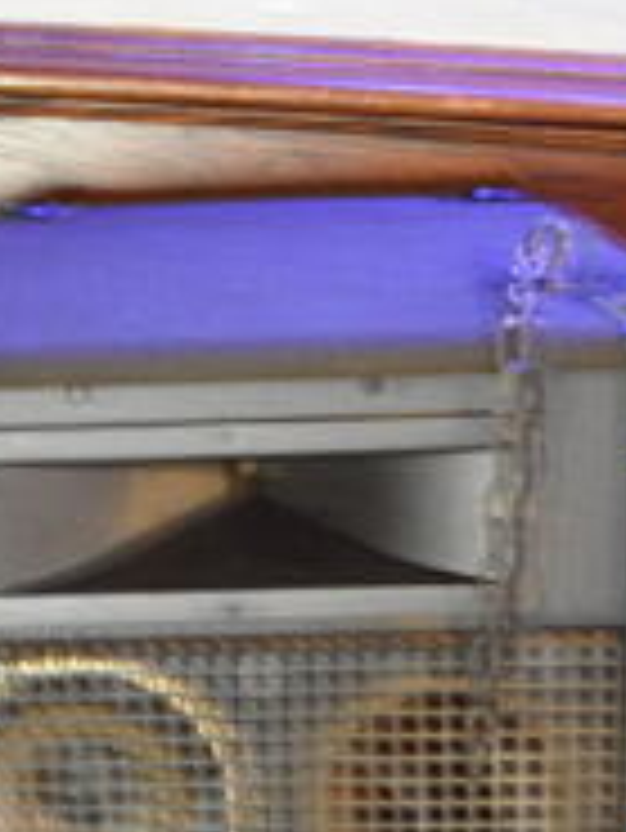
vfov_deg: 19.9
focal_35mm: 95
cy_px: 859
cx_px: 261
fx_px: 2288
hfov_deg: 15.6
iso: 3200
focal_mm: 20
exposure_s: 1/5
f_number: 3.5
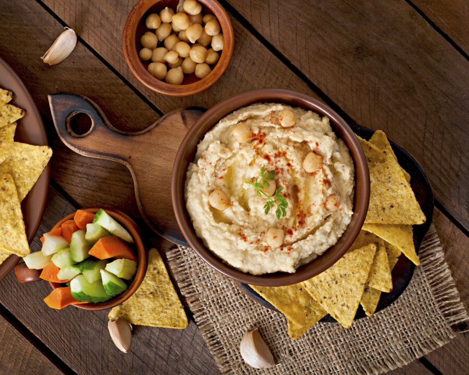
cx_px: 189
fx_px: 1180
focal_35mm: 85
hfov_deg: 22.5
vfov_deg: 18.1
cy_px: 188
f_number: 13
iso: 100
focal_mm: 50
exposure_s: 1/200
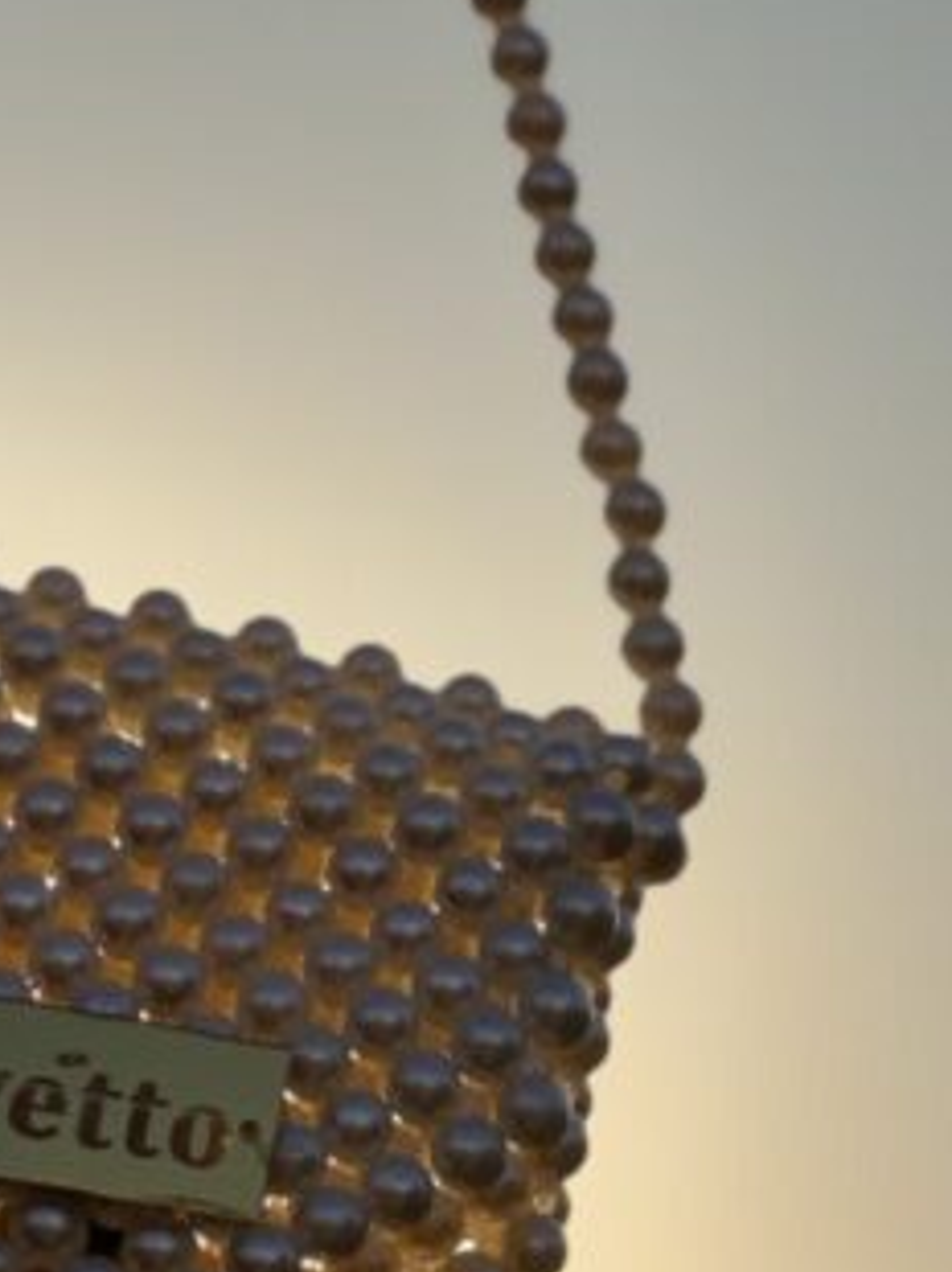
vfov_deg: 9.9
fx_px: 7307
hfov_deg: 7.4
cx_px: -41
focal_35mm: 199
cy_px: 1350
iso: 32
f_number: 2.8
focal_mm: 9
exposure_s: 1/889
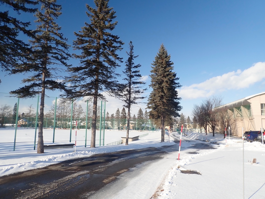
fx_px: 191
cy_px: 100
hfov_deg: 69.4
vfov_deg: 54.9
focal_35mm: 25
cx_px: 132
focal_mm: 4.5
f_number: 8
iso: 100
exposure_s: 1/80
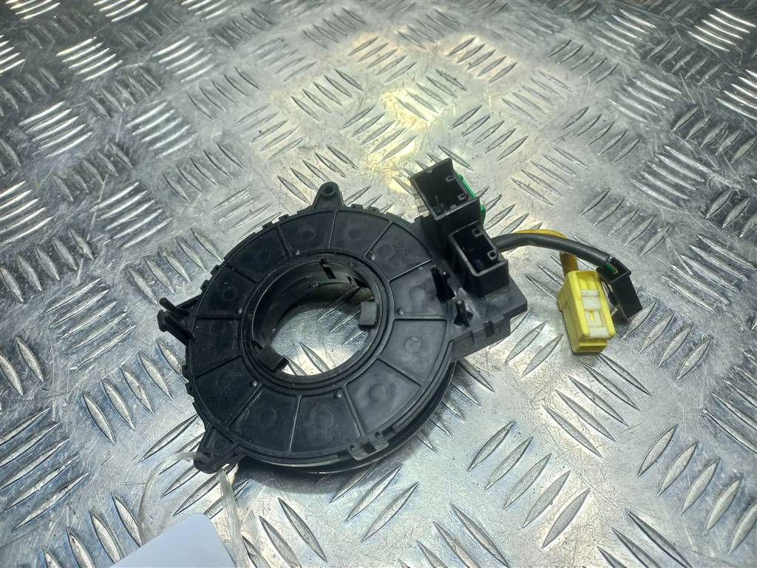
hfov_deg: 69.4
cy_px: 284
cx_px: 378
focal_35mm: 25
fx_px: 547
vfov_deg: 54.9
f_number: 1.8
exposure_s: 1/100
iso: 50
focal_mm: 4.6
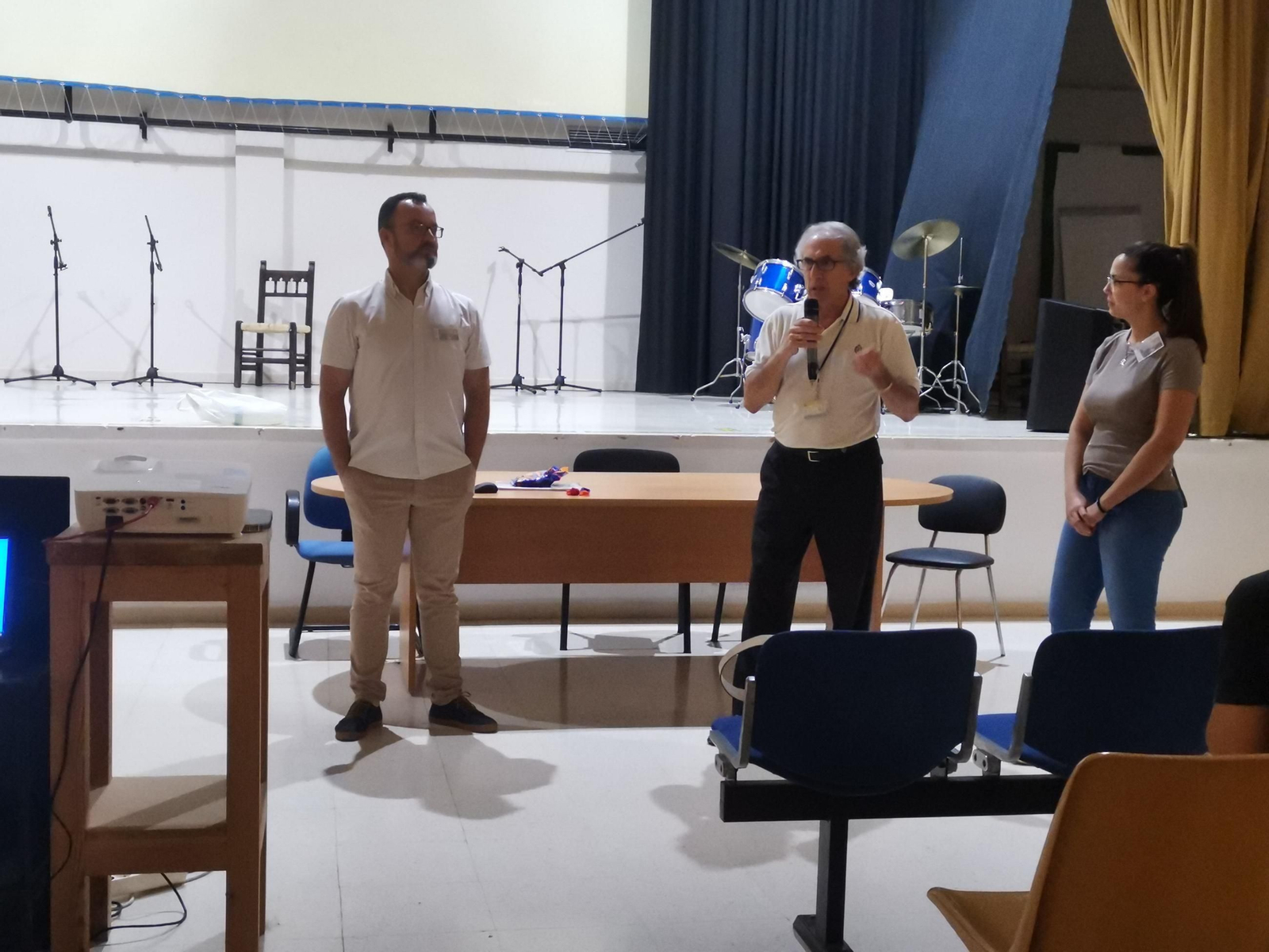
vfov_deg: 32.2
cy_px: 476
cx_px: 634
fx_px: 1650
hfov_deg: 42.1
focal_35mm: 45
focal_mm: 4.75
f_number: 1.8
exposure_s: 1/25
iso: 640
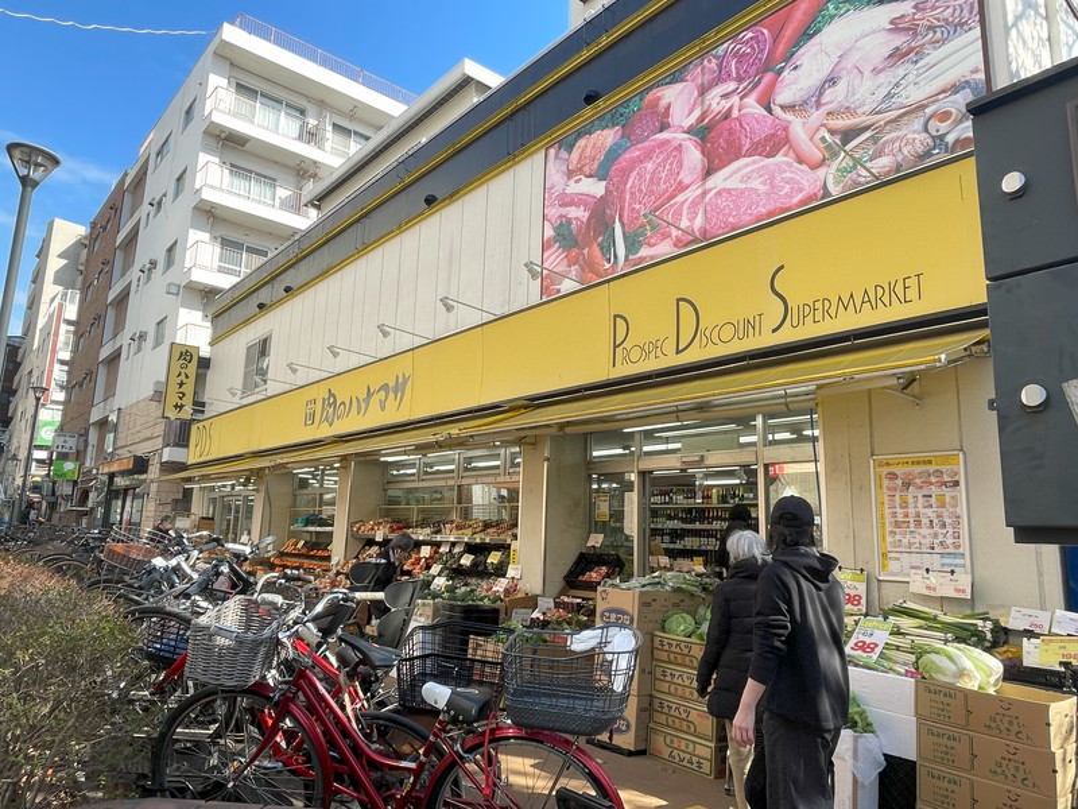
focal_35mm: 23
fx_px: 716
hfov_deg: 73.9
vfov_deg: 58.9
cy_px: 404
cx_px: 539
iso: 25
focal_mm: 1.54
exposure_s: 1/216
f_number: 2.4
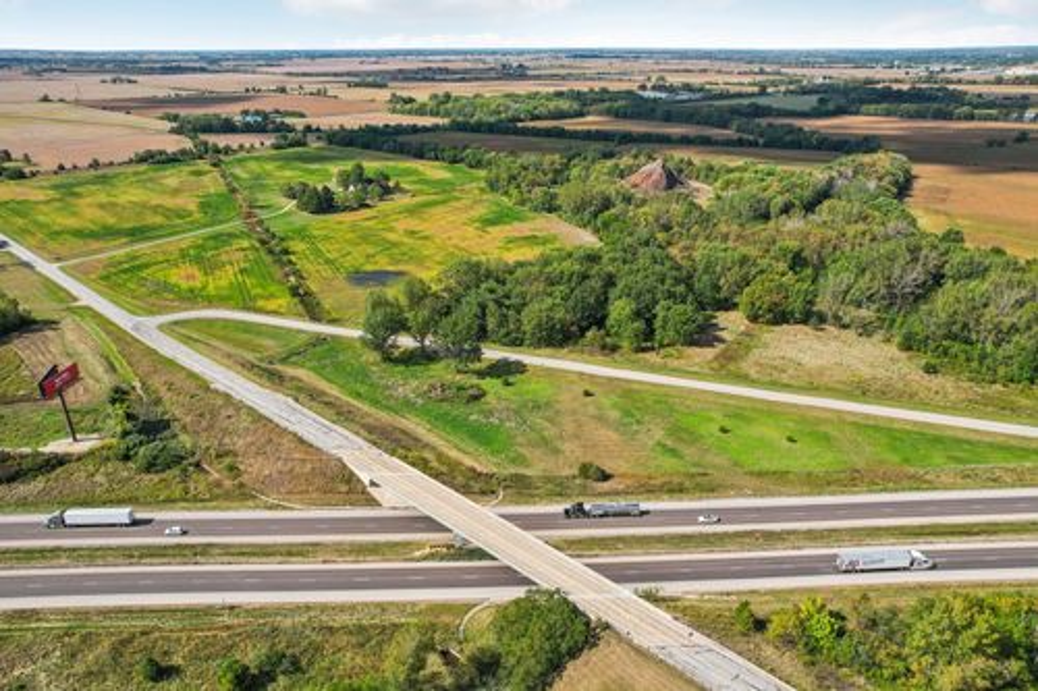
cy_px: 346
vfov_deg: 57.2
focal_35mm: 22
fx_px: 634
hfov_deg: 78.6
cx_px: 519
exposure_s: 1/1600
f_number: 2.8
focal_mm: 8.4
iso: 110
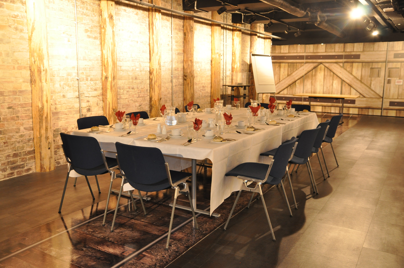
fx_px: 370
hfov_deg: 57.3
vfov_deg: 39.9
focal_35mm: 33
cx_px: 202
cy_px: 134
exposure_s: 1/40
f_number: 5
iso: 800
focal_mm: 22
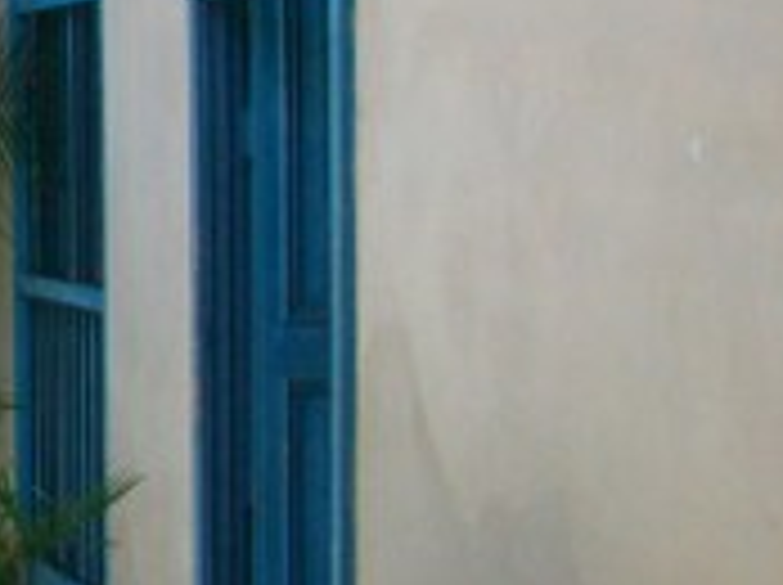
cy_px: 306
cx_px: -616
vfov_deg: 12.5
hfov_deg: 14.7
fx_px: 2665
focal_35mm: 118
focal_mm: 5.7
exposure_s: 1/200
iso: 64
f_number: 2.8
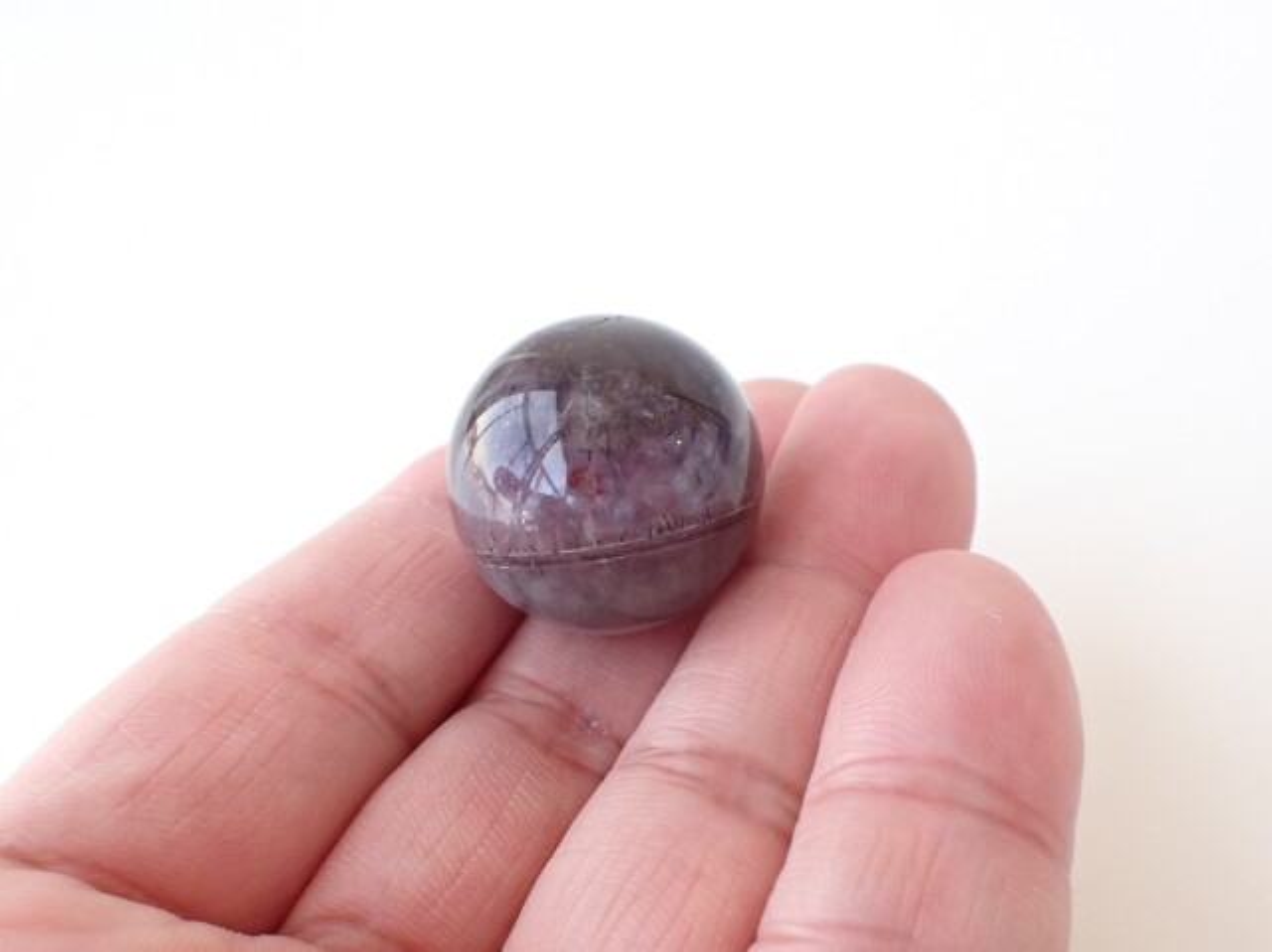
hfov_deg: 60.0
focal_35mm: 30
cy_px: 476
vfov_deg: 46.7
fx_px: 1102
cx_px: 636
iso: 320
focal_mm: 5.4
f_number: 3.2
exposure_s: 1/125
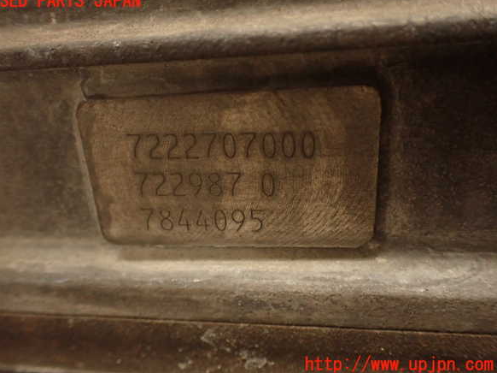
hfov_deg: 55.4
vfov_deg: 42.9
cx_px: 242
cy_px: 183
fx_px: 474
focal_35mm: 33
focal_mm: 5.79
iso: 800
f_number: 2.4
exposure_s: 1/30
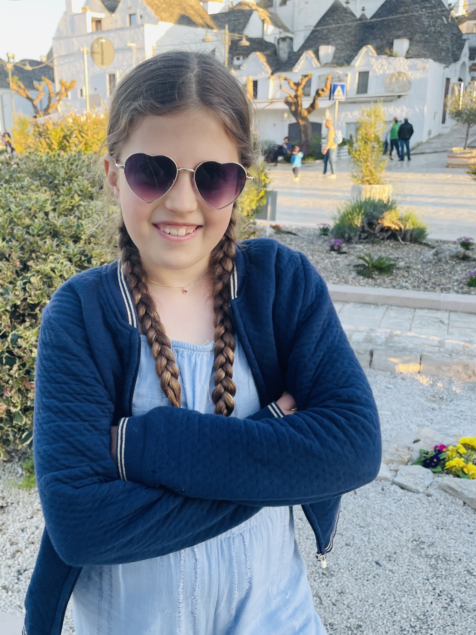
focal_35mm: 35
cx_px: 177
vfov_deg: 52.5
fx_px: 642
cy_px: 352
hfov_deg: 40.4
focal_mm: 4.2
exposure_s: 1/136
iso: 32
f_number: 1.6
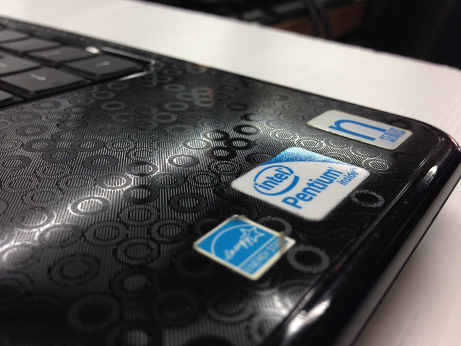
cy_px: 173
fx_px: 439
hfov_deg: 55.4
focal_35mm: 33
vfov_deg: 42.9
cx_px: 230
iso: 50
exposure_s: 1/20
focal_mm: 4.12
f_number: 2.4
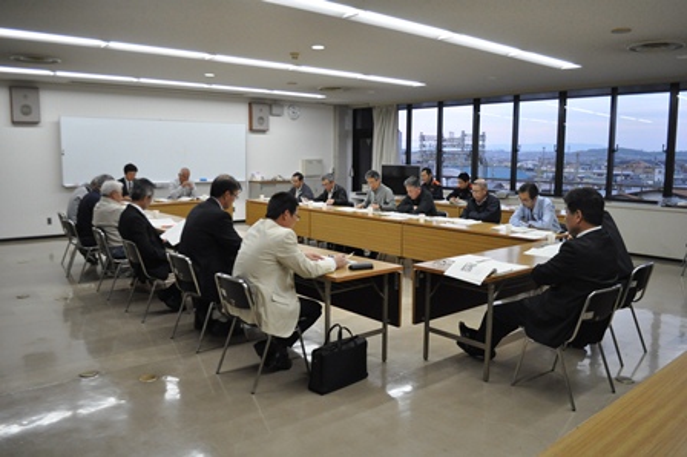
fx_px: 515
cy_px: 228
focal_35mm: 27
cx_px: 344
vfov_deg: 47.9
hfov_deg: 67.4
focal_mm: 18
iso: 1250
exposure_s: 1/320
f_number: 3.5
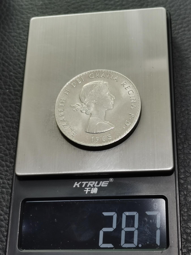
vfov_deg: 29.4
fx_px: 486
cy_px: 128
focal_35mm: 66
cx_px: 96
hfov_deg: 22.3
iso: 50
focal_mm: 5.58
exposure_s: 1/109
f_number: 1.8
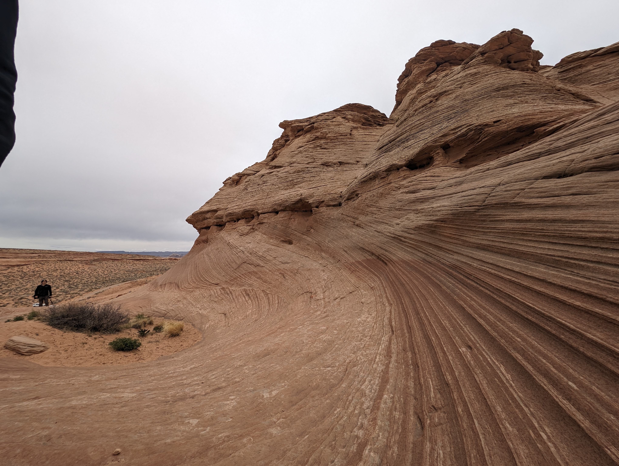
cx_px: 310
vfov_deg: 94.6
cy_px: 233
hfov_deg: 110.5
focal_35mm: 12
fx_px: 215
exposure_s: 1/1030
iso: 41
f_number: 1.95
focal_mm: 2.23
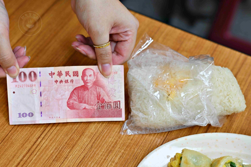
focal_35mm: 75
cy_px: 84
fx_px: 523
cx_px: 126
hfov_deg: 27.0
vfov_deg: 18.2
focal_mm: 50
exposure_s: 1/160
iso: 220
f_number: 2.8
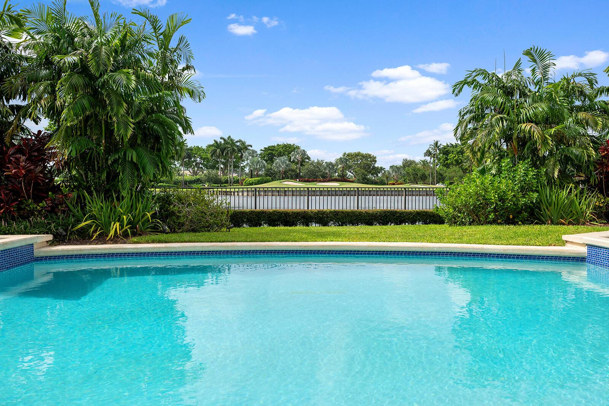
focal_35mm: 30
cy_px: 203
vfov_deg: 43.6
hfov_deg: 61.9
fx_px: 508
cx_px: 304
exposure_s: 1/400
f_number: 7.1
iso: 100
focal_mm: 30
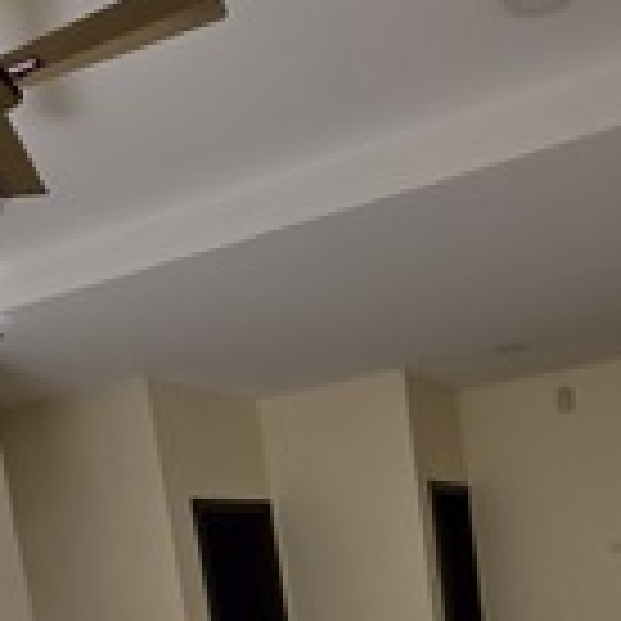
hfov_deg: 42.7
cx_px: 457
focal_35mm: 38
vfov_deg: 36.8
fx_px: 771
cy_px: 686
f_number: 1.9
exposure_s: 1/100
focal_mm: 2.2
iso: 32
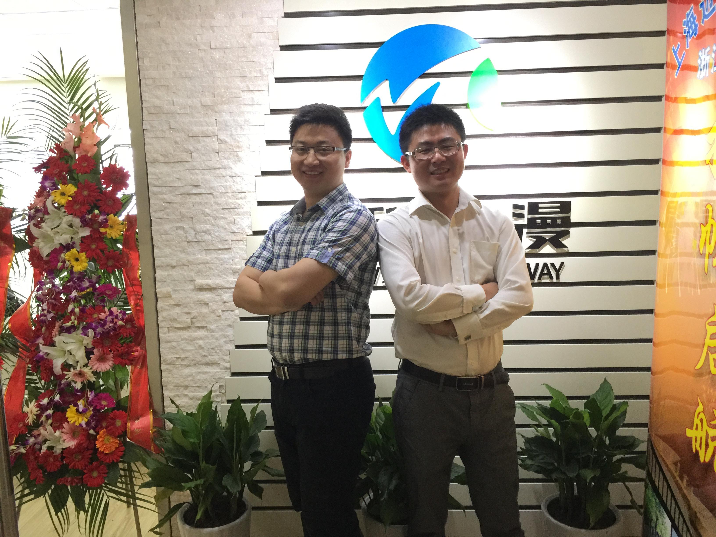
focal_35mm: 29
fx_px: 600
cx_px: 358
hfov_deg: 61.7
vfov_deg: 48.2
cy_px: 268
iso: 100
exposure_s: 1/15
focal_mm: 4.15
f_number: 2.2
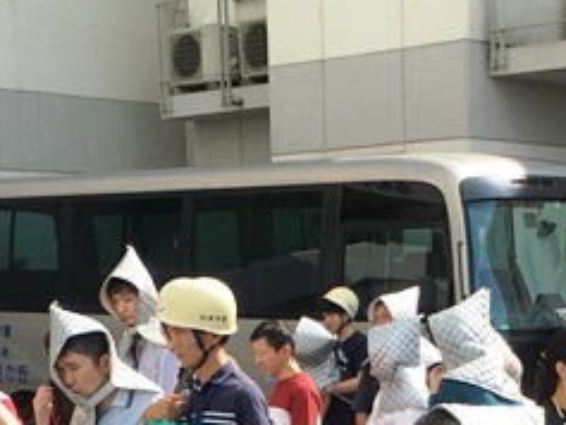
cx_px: 384
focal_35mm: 98
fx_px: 1603
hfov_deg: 19.9
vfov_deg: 14.3
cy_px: 587
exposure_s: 1/769
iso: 25
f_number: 2.2
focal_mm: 4.15
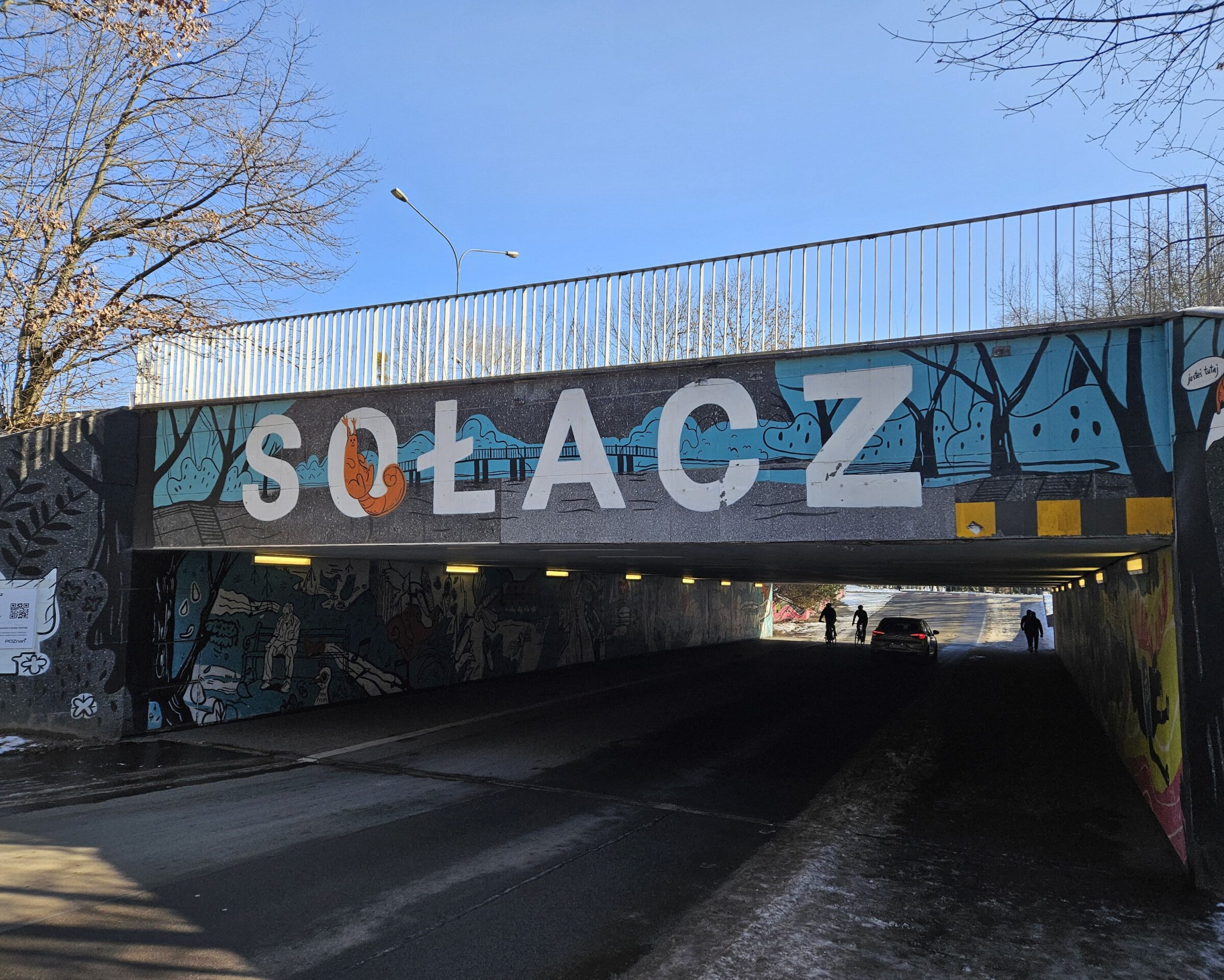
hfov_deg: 70.3
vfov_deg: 58.8
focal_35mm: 24
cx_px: 609
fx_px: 869
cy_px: 489
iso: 50
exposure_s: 1/1044
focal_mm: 5.4
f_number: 1.8
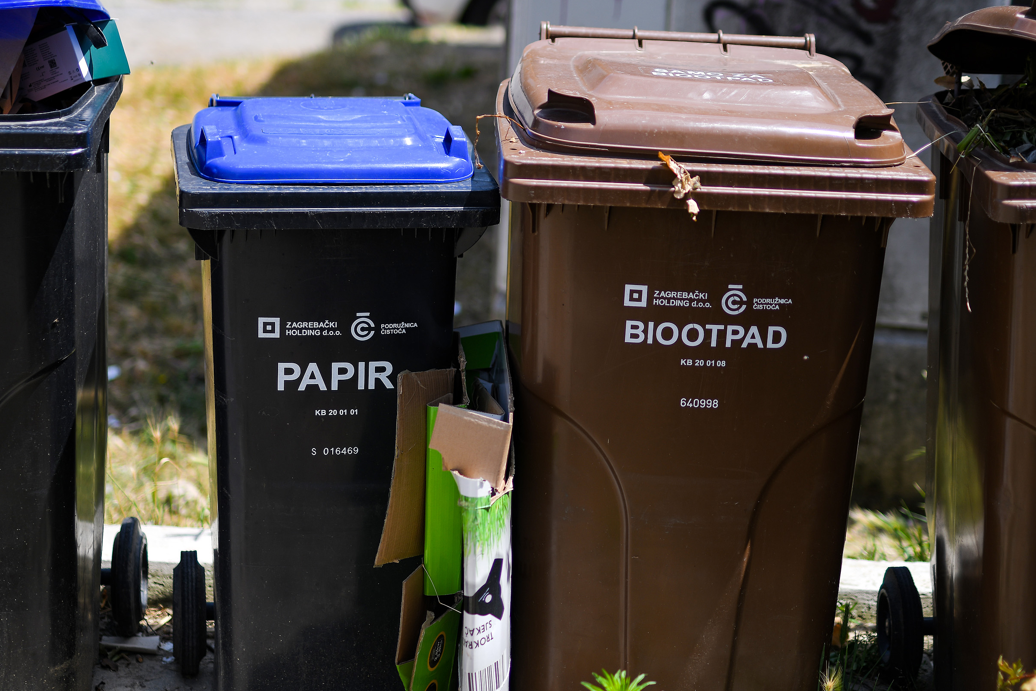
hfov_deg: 24.5
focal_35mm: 83
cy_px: 324
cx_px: 536
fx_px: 2389
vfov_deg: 16.5
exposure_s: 1/2500
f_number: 1.4
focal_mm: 50
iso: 31
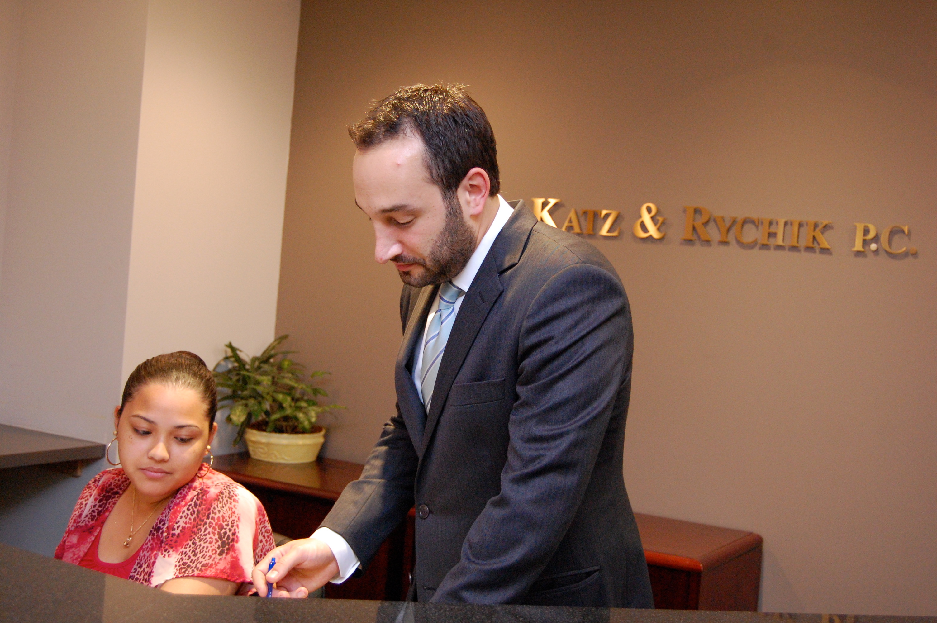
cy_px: 312
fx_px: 1248
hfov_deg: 41.1
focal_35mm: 48
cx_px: 468
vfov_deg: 28.0
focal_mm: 32
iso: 1600
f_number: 4.5
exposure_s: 1/60
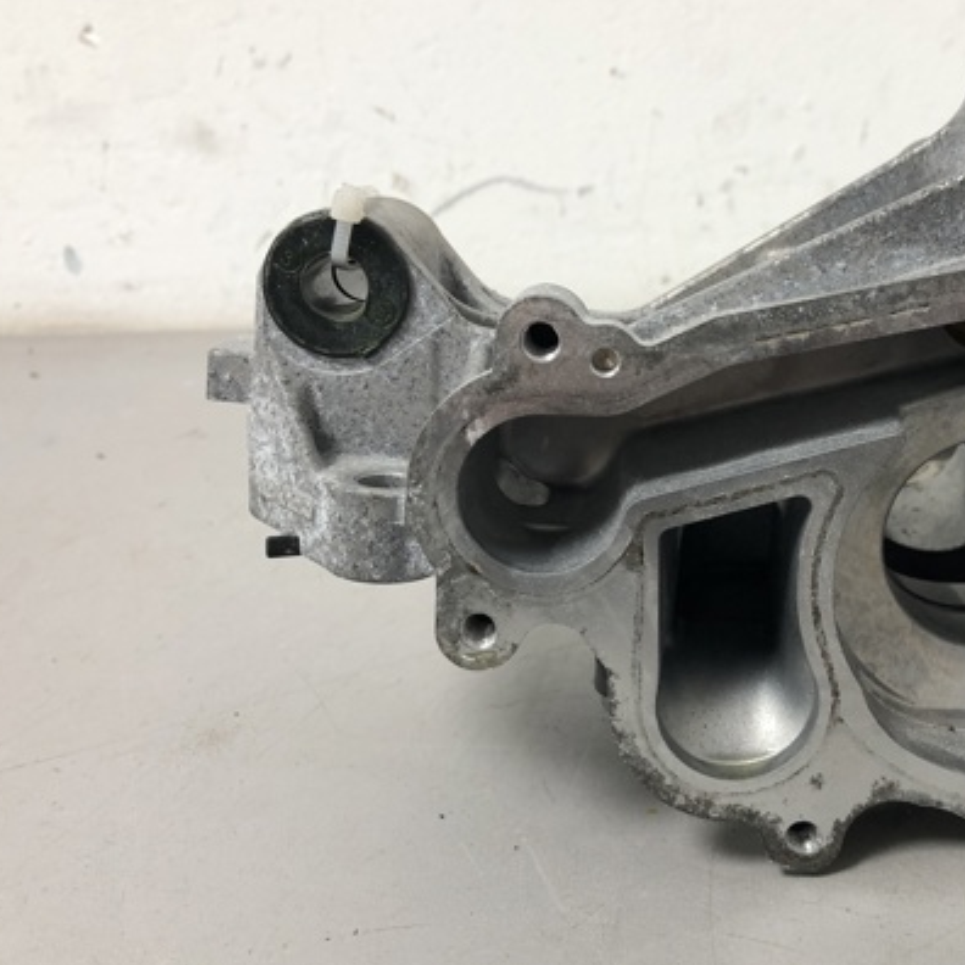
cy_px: 495
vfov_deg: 41.9
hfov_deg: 40.8
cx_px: 704
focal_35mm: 40
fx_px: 1262
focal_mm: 4
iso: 32
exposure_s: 1/25
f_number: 1.8
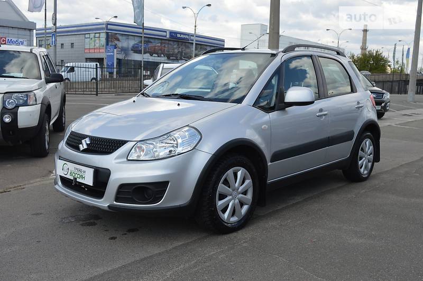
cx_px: 212
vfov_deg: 36.8
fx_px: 423
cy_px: 140
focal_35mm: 36
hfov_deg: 53.2
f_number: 7.1
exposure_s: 1/200
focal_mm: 24
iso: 100
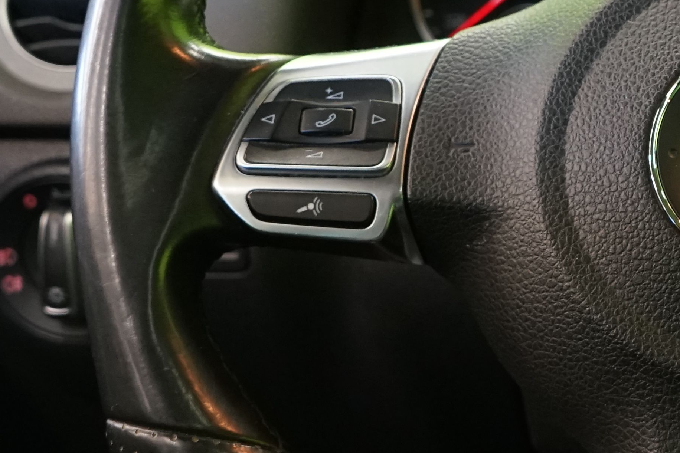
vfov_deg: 14.4
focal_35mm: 95
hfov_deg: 20.5
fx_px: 1794
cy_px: 151
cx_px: 743
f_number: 5.6
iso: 2000
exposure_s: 1/20
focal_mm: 29
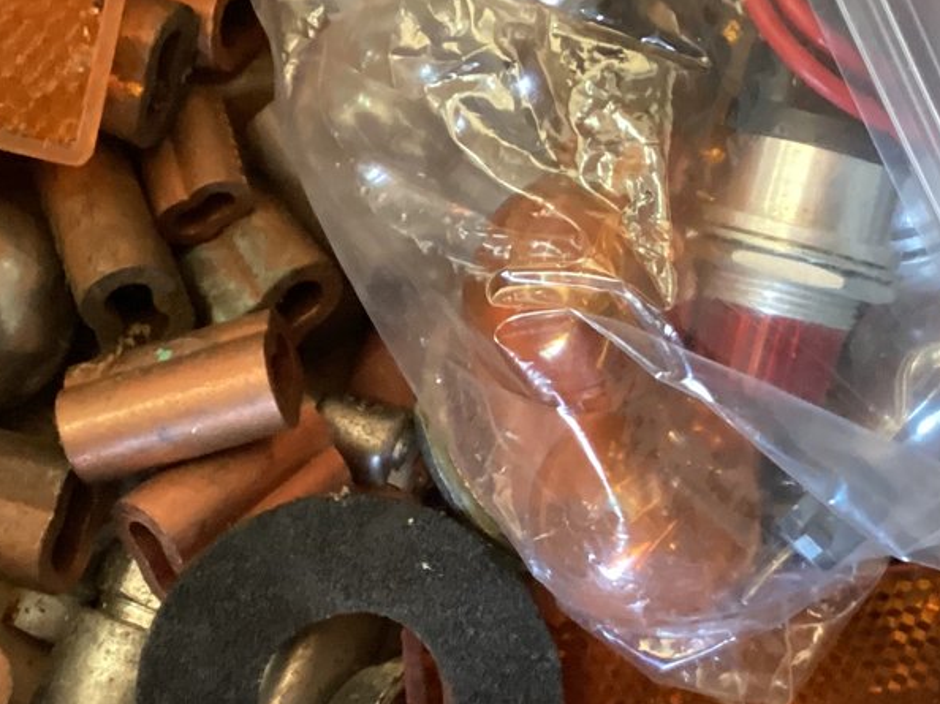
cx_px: 528
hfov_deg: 24.7
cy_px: 504
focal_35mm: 79
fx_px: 2144
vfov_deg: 18.6
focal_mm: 3.3
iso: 640
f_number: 2.4
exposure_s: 1/30
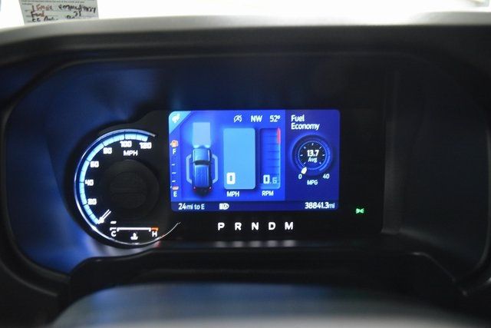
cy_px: 164
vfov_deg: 36.9
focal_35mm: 36
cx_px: 246
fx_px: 491
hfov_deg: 53.1
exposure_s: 1/20
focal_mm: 24
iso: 3200
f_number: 3.8
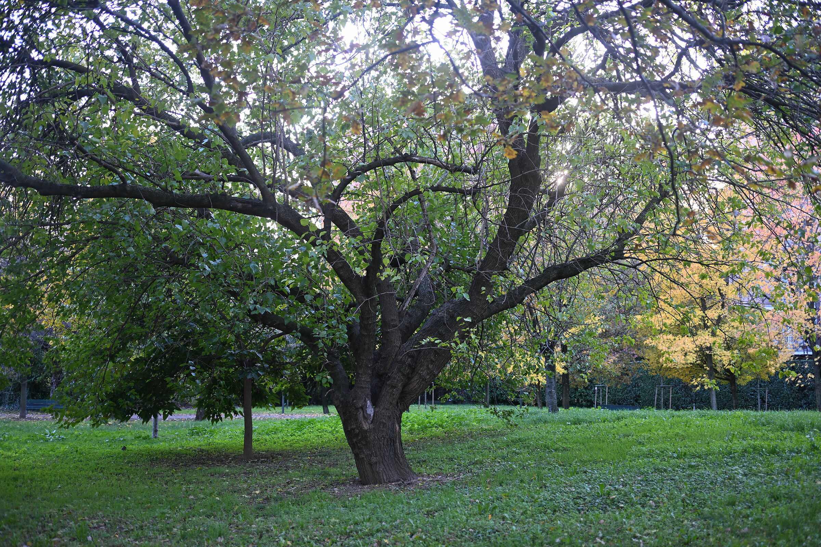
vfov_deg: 33.4
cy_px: 274
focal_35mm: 40
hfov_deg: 48.5
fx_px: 912
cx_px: 410
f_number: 2.5
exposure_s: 1/80
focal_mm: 40
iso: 100
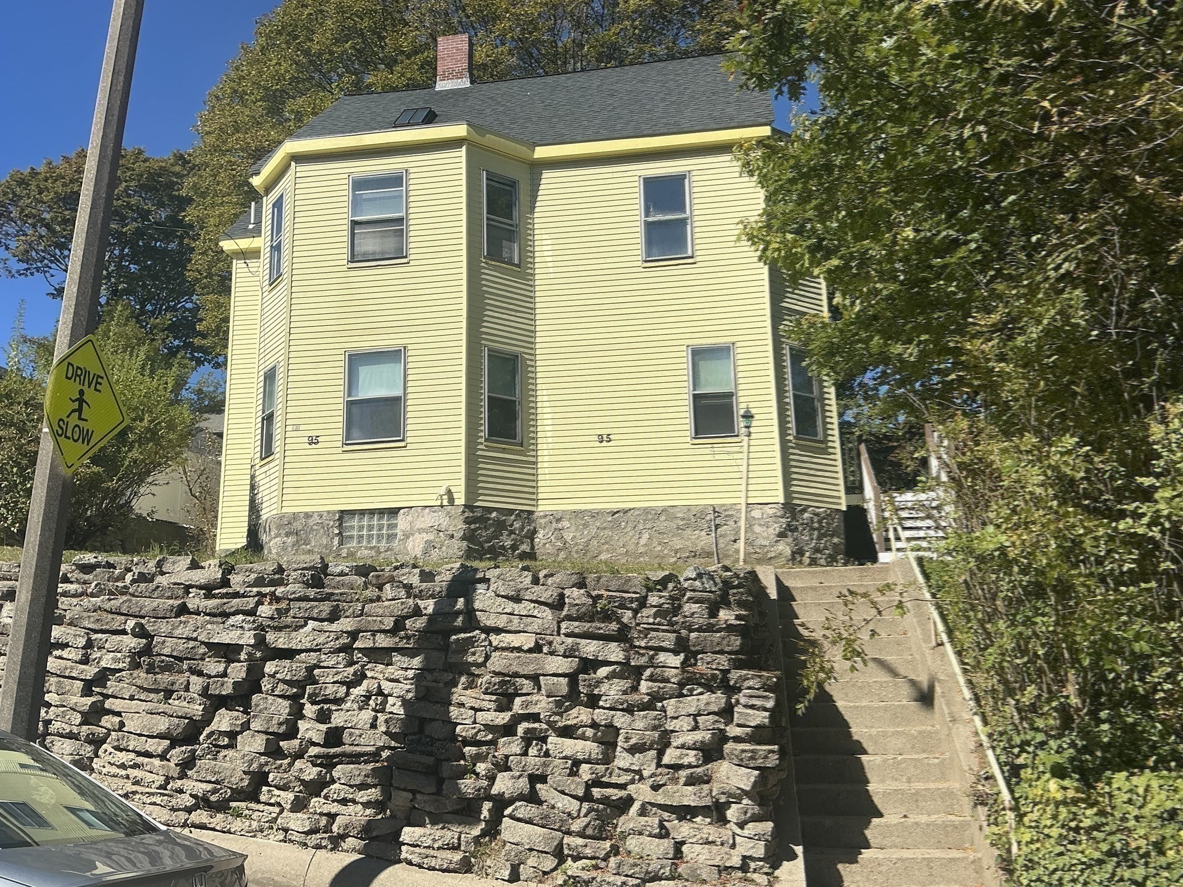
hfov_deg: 61.7
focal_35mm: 29
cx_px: 585
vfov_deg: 48.2
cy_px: 441
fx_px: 991
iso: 25
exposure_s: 1/2959
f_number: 1.8
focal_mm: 3
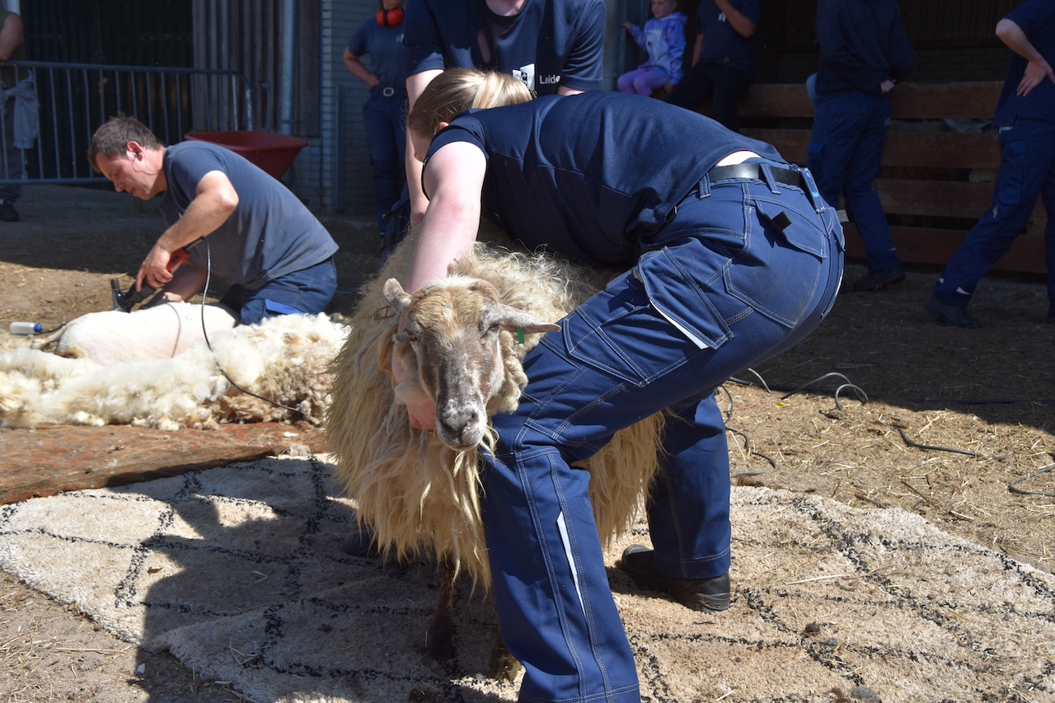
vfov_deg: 26.5
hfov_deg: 38.9
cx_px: 528
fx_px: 1494
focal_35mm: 51
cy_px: 352
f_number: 10
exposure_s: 1/400
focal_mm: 34
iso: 200
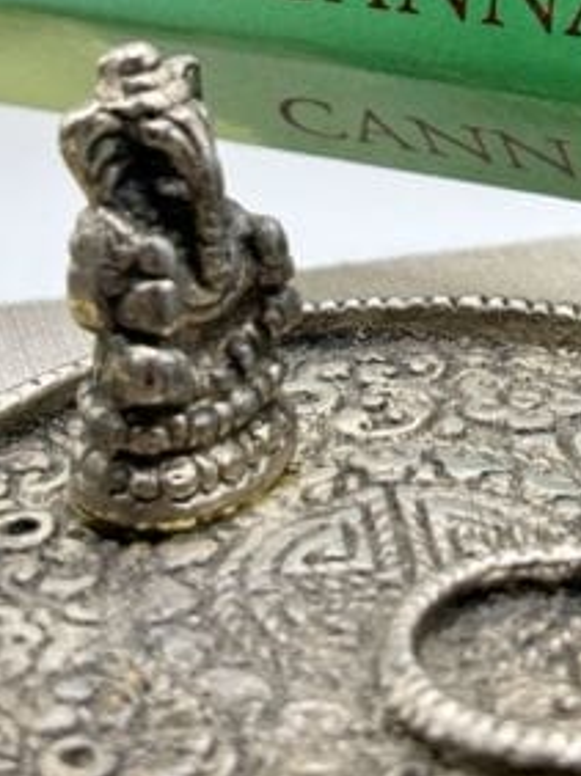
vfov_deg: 15.7
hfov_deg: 11.9
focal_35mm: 123
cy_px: -15
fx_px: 2757
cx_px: 553
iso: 64
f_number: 1.6
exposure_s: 1/100
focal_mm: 5.96
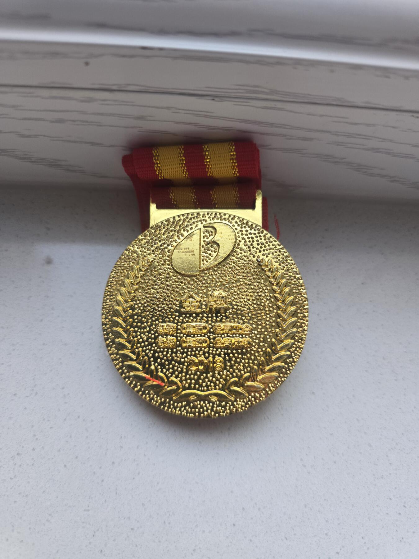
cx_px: 210
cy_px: 280
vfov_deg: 73.9
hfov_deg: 58.9
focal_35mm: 23
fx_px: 371
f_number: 1.7
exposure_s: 1/67
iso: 160
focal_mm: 6.3
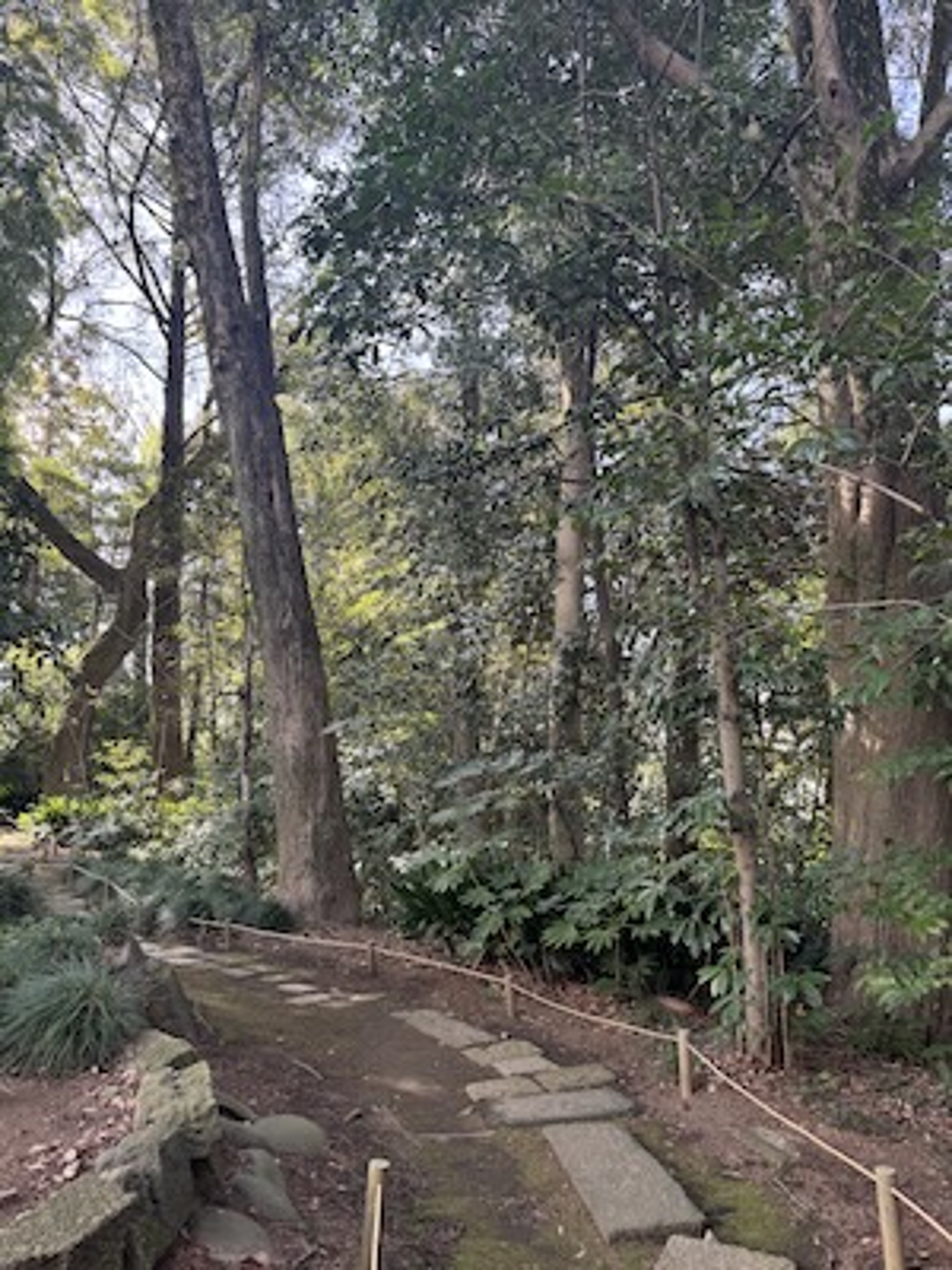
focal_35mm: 24
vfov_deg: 71.6
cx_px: 476
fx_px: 880
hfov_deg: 56.8
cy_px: 635
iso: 100
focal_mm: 6.76
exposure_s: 1/145
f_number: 1.78
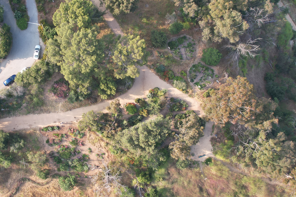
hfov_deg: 42.9
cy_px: 96
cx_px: 68
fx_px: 362
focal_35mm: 44
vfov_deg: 30.5
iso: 110
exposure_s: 1/320
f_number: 2.8
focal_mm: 8.38
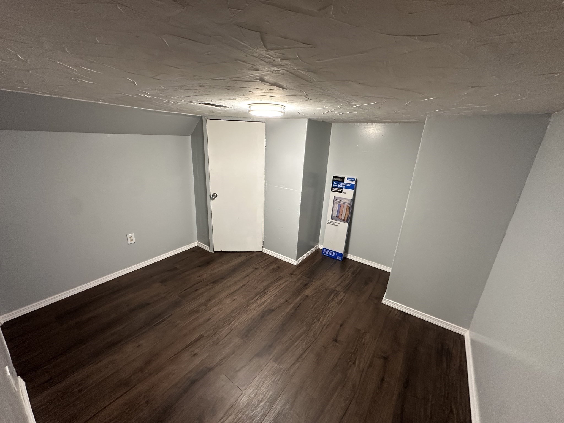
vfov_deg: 85.7
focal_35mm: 14
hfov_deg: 102.1
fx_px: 228
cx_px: 282
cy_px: 212
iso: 200
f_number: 2.2
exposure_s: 1/60
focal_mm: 2.22
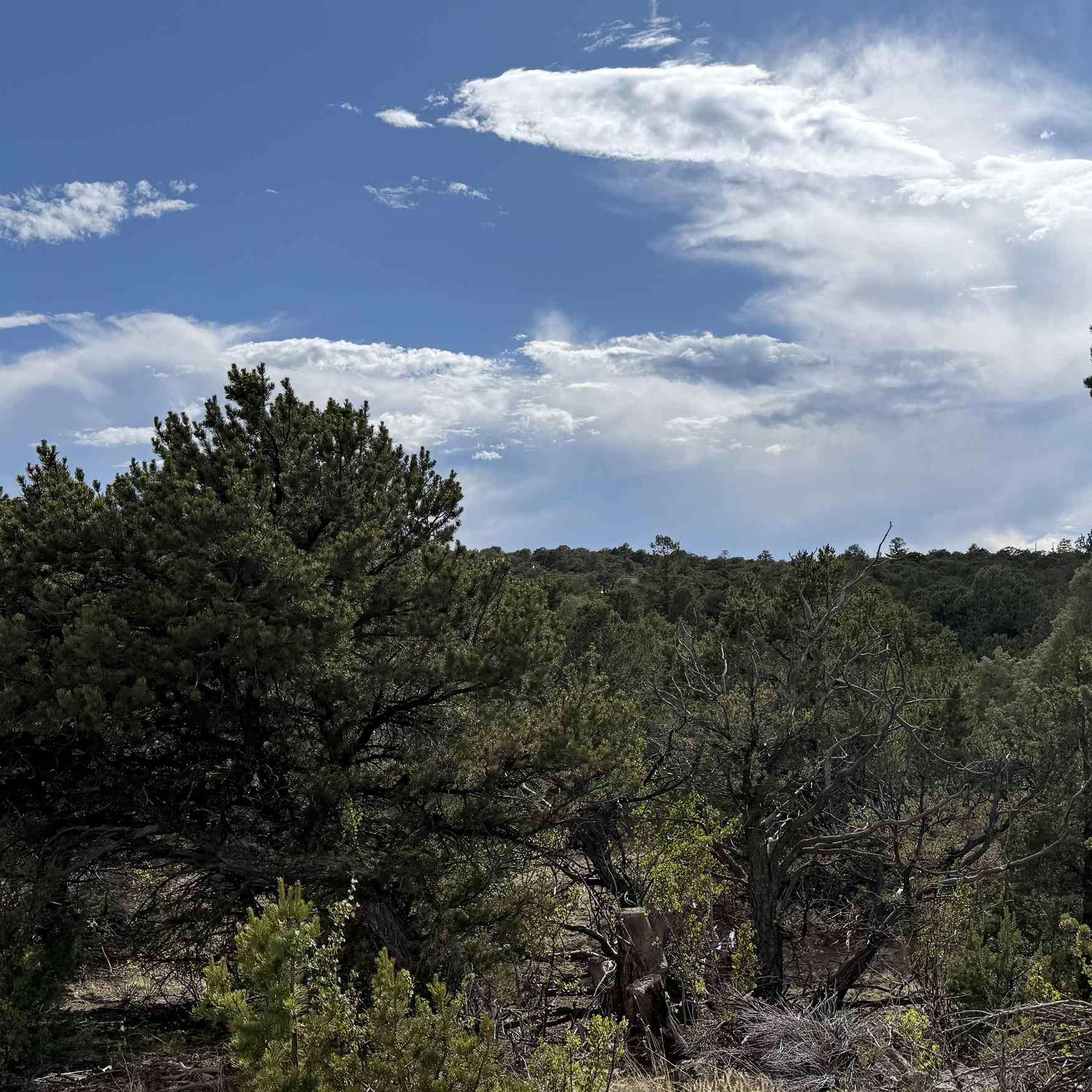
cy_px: 646
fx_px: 1321
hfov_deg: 44.4
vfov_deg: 44.7
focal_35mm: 37
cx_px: 716
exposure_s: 1/10309
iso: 100
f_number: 1.78
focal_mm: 6.76
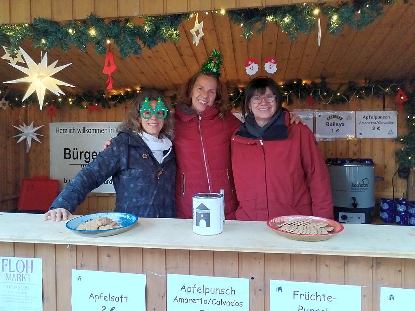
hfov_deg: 61.7
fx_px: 348
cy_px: 156
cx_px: 208
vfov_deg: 48.2
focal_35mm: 29
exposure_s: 1/25
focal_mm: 4.75
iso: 860
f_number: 1.8
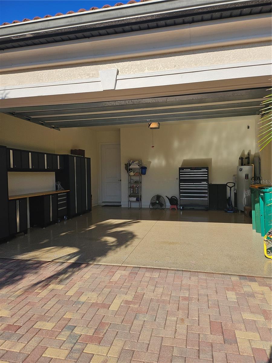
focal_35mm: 24
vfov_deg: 71.6
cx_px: 136
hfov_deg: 56.8
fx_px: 251
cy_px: 182
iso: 50
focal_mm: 5
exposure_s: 1/4326
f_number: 1.8
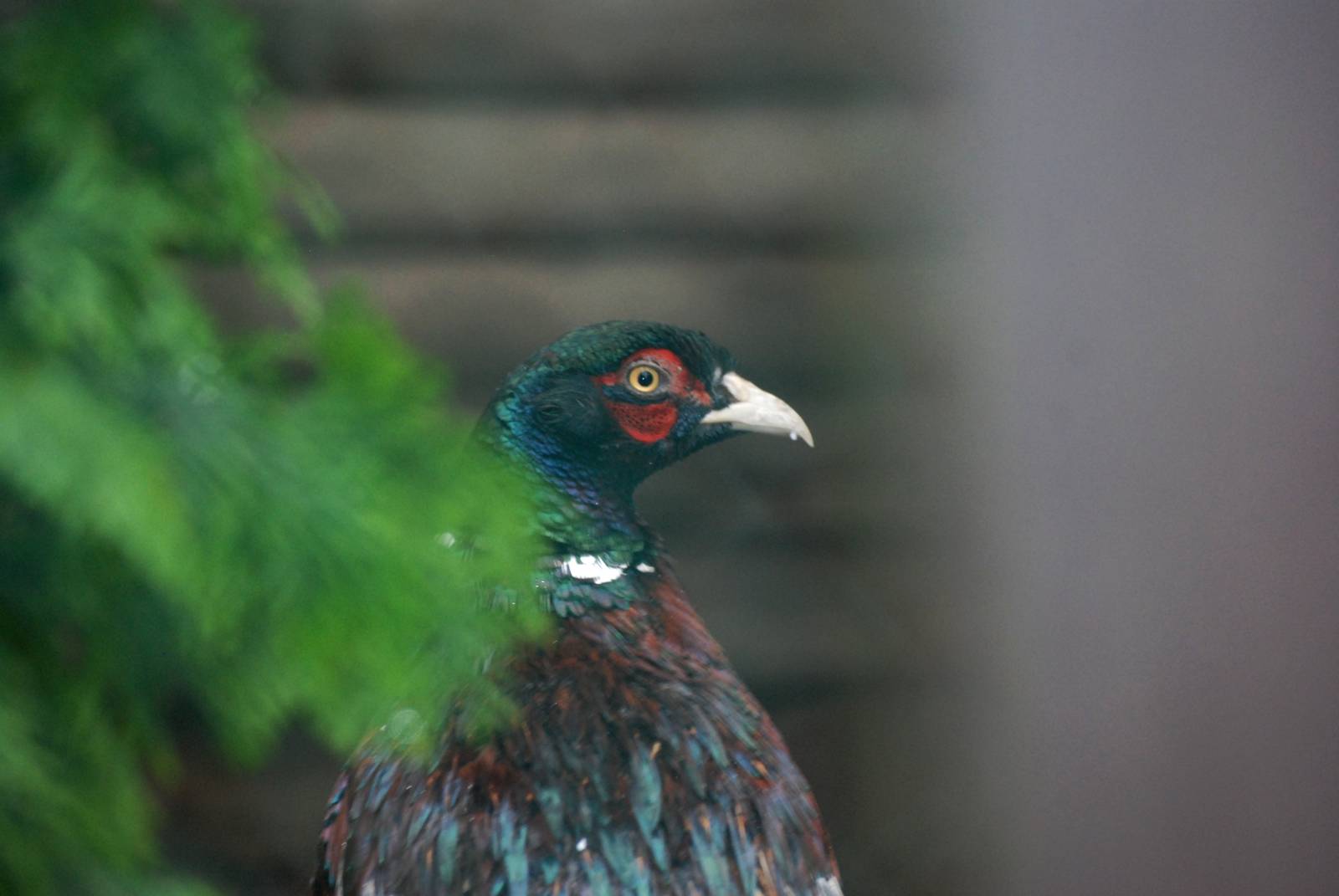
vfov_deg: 4.7
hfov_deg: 7.0
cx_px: 670
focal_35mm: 292
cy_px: 448
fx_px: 10892
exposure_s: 1/60
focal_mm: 195
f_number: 5
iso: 1000
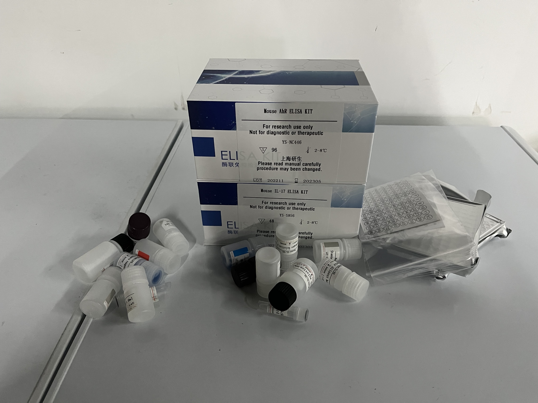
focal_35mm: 26
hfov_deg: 67.3
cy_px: 202
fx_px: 404
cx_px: 269
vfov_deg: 53.1
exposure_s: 1/40
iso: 640
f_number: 1.6
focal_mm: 5.1
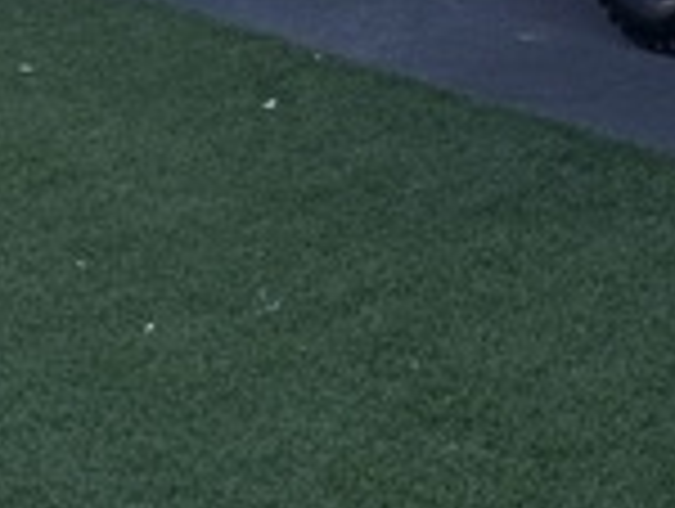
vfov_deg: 10.0
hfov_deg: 14.6
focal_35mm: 128
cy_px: -760
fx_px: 2500
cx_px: 932
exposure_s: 1/1304
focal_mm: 6.86
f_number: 1.78
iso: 80
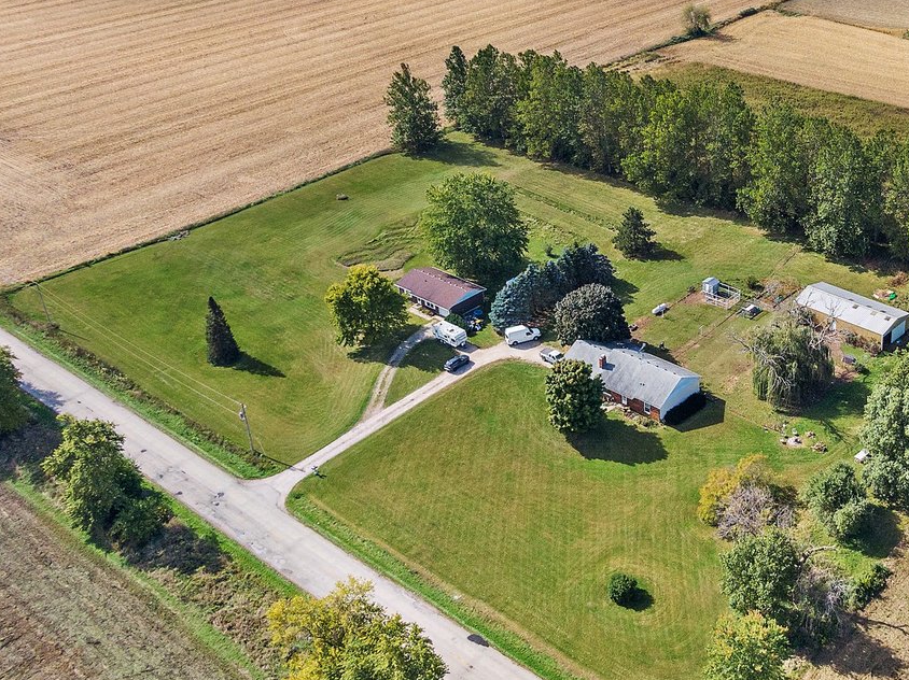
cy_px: 196
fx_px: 1076
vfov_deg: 34.6
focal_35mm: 41
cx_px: 716
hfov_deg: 43.8
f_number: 2.8
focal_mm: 4.39
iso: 100
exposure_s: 1/1000
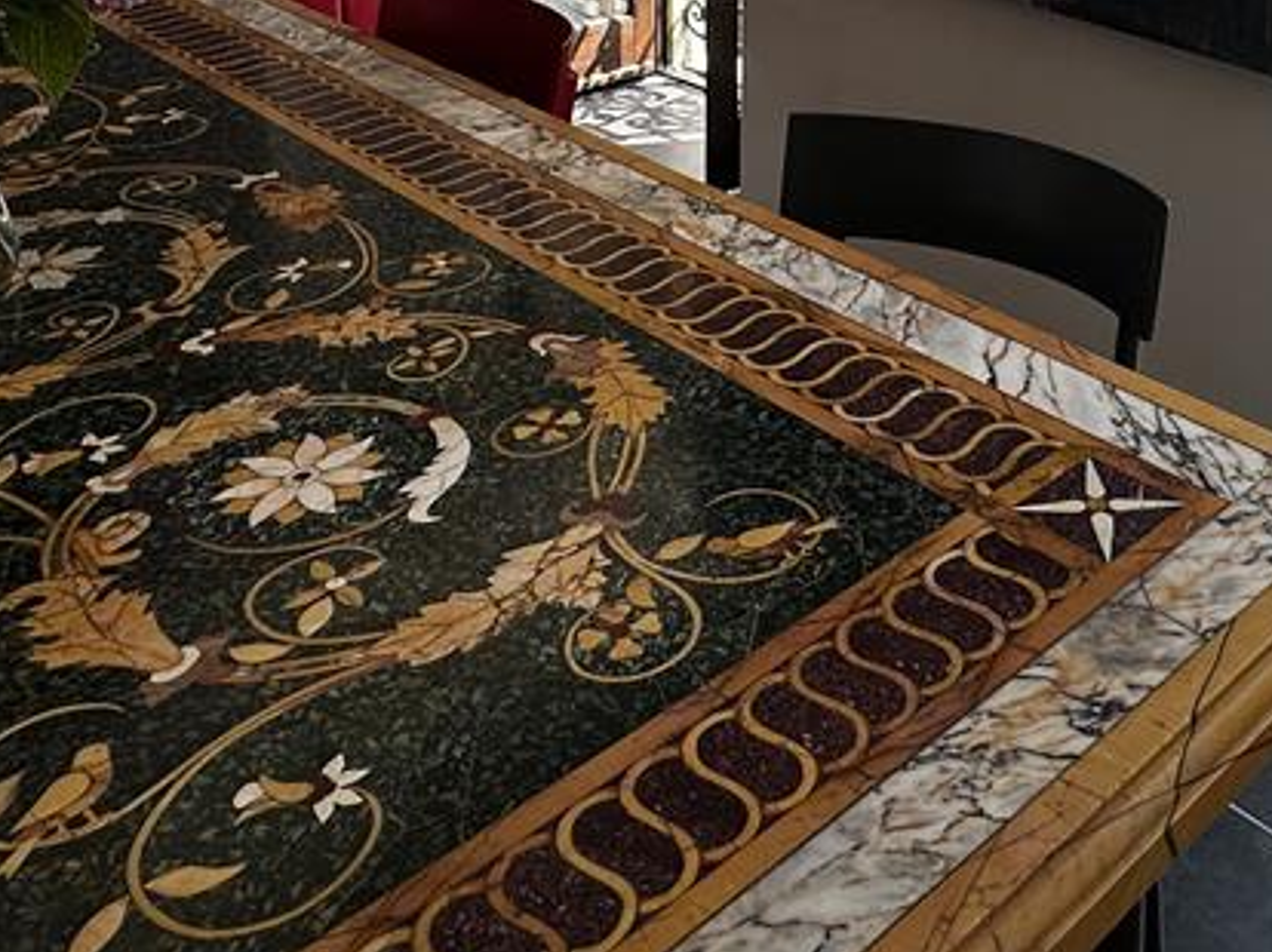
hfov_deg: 40.9
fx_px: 1616
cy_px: -324
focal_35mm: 44
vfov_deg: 27.0
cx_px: 1048
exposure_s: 1/367
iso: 40
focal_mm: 2.22
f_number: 2.2
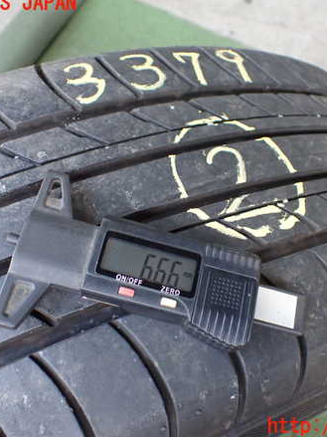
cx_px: 194
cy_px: 215
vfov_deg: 45.8
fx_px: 517
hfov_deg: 35.0
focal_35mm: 41
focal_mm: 5.4
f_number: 2.3
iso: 400
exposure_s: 1/125
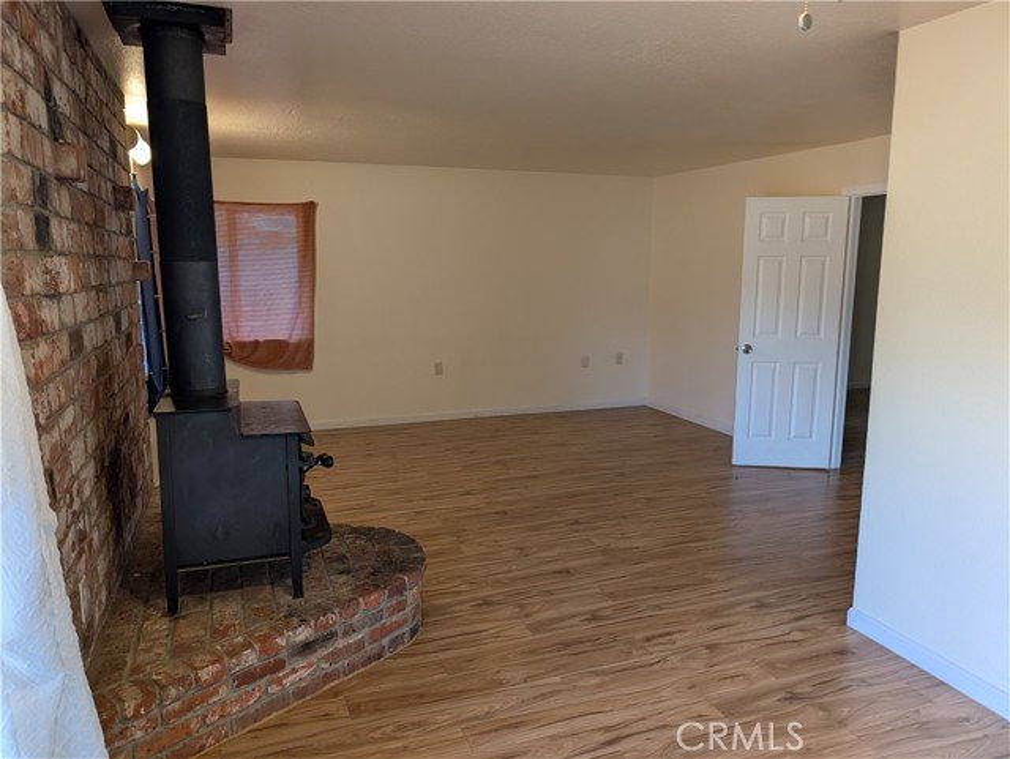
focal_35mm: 24
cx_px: 505
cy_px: 380
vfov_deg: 56.9
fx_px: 701
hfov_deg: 71.6
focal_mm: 6.9
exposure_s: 1/23.8
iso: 26
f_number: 1.68
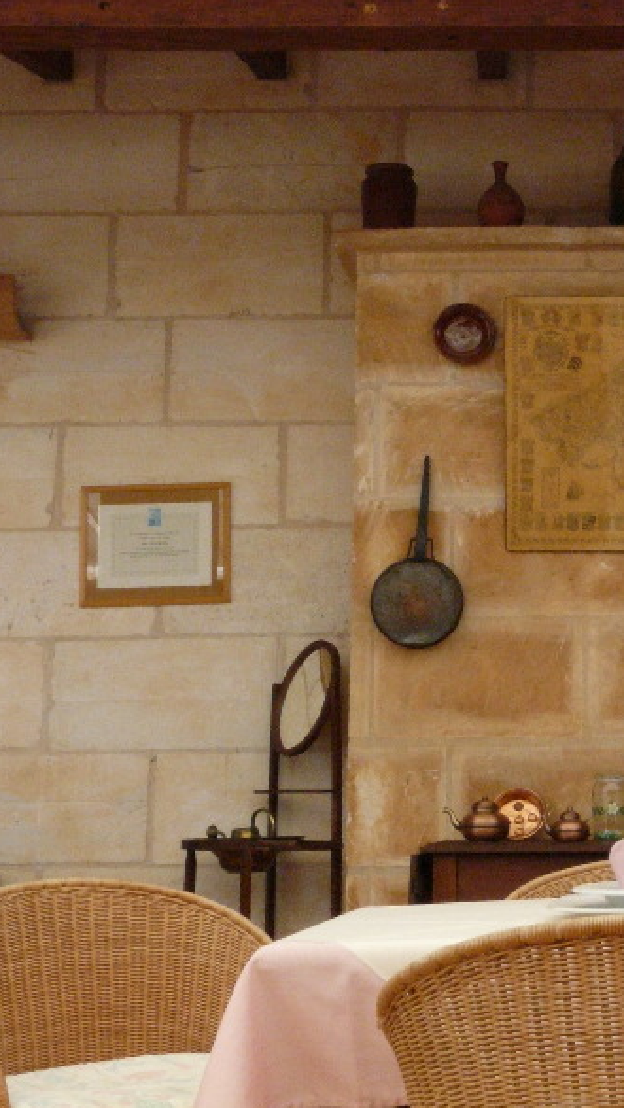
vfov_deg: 37.8
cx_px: 630
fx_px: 1616
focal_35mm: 55
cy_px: 550
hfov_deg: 21.1
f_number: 7.1
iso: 400
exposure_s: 1/160
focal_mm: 6
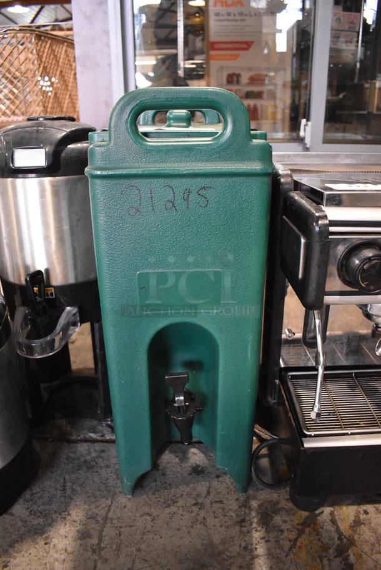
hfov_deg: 48.0
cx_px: 190
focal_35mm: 27
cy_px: 285
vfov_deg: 67.3
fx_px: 428
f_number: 3.5
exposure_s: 1/125
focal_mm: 18
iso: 3600
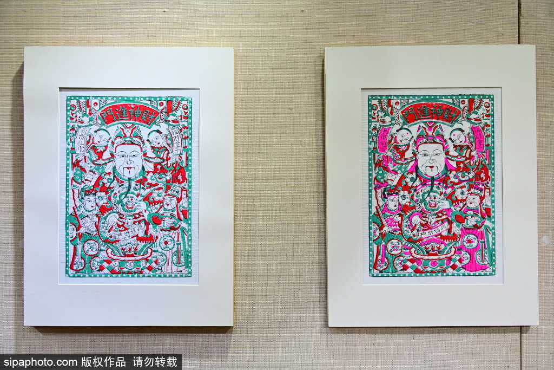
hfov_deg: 56.5
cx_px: 277
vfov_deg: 39.4
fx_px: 516
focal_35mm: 34
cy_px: 185
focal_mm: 33.5
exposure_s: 1/125
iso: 500
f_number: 4.8
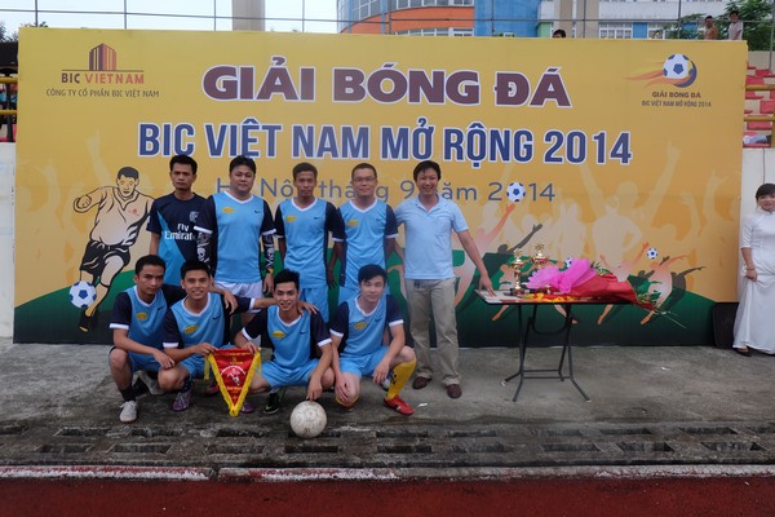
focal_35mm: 24
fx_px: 517
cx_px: 388
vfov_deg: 53.1
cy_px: 258
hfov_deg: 73.7
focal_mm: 16
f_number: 3.5
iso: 800
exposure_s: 1/110
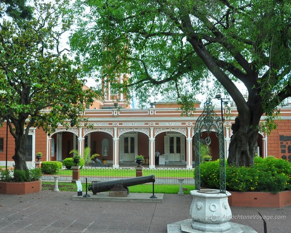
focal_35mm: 35
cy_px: 115
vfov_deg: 42.3
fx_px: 302
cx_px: 125
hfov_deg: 51.3
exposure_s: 1/100
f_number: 9
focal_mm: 20
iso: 200
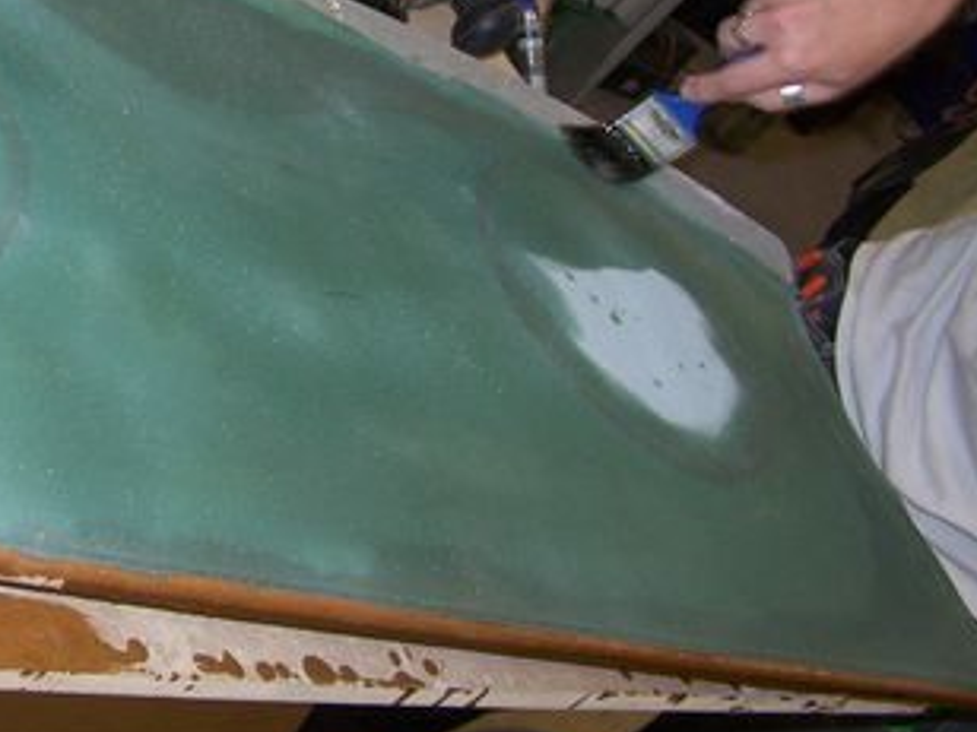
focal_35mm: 79
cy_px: 215
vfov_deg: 18.6
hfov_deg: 23.9
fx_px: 2230
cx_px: 70
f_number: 2.8
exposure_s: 1/60
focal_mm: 6.3
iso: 80
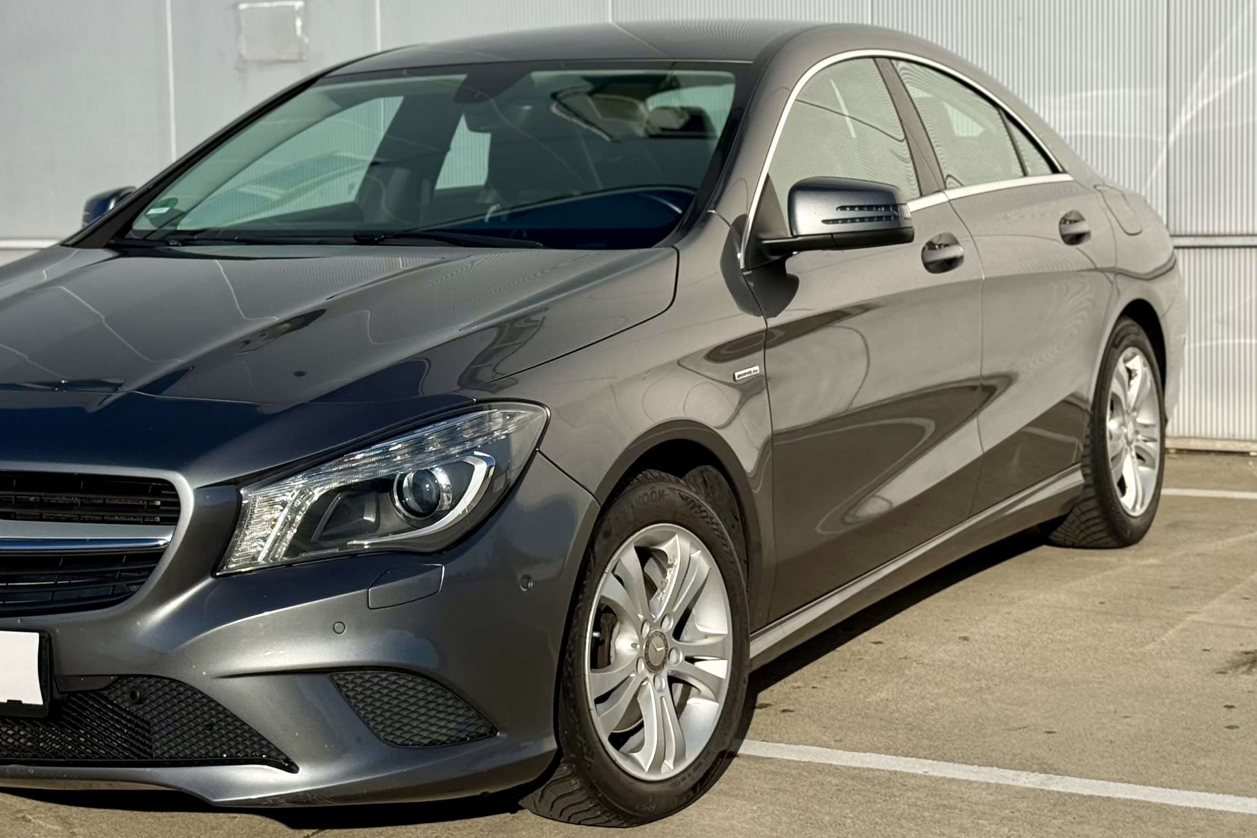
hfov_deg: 27.3
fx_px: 2583
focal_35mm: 74
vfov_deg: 18.4
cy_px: 353
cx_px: 486
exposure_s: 1/9901
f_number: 1.78
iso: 80
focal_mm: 6.76
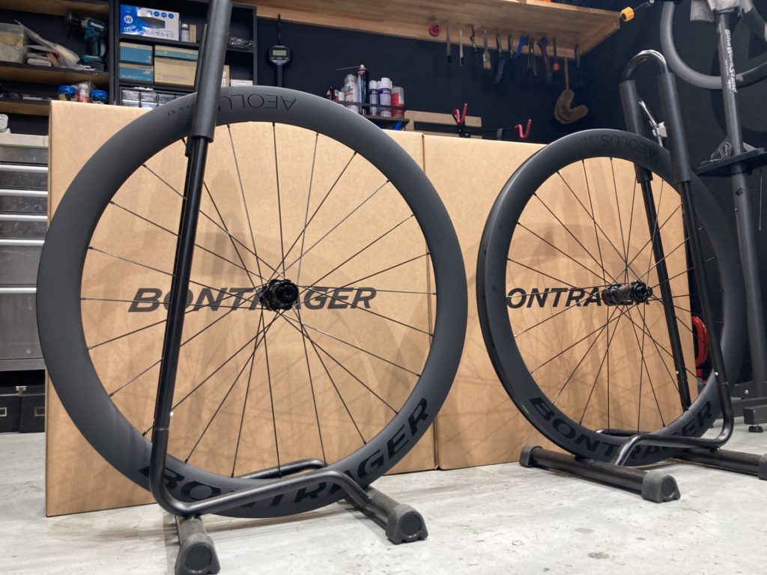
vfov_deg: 49.7
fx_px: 620
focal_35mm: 28
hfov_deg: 63.4
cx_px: 384
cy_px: 288
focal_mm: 3.99
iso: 64
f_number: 1.8
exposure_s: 1/50
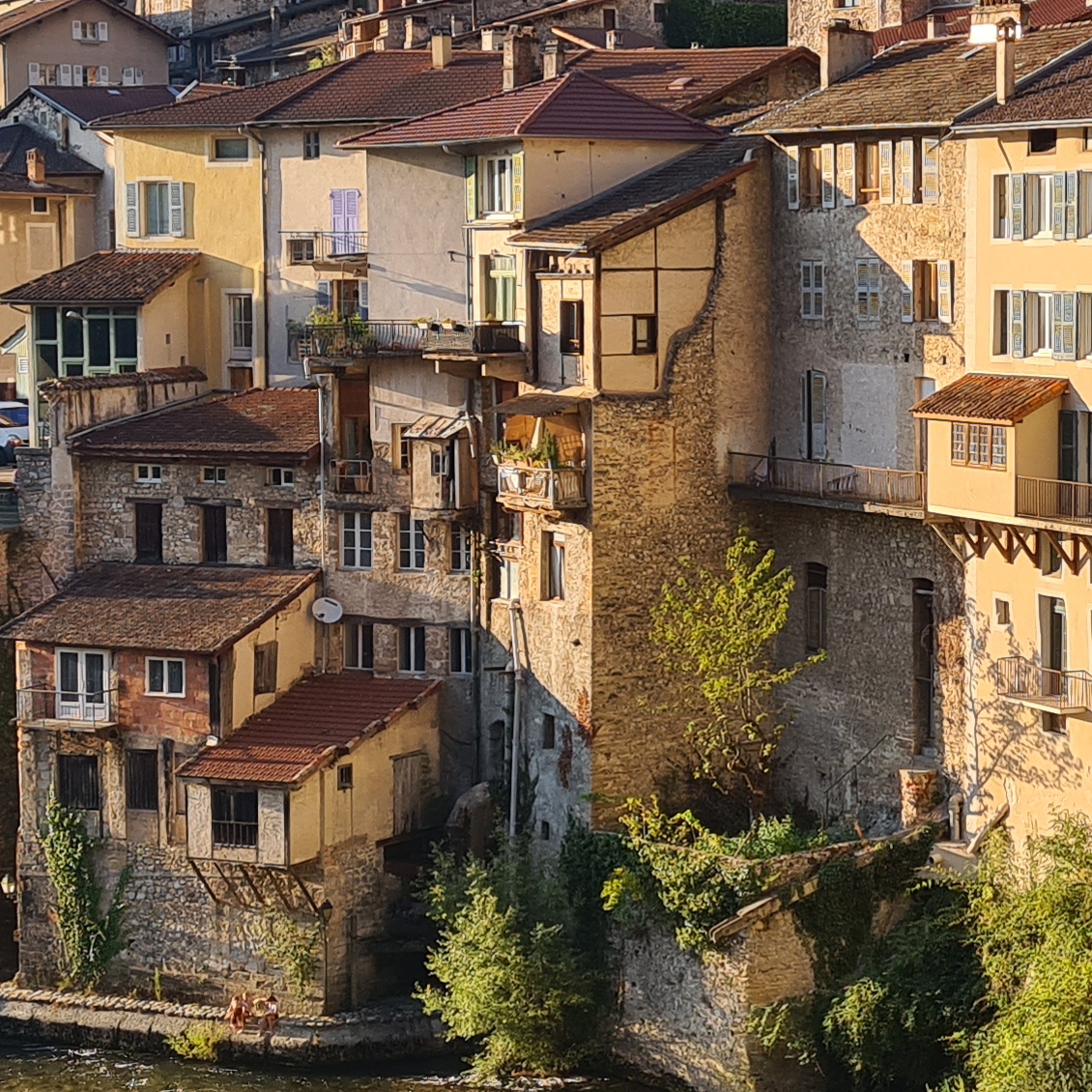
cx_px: 798
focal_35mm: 82
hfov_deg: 21.0
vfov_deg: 21.1
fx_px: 2927
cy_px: 503
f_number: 1.8
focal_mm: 5.4
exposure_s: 1/1240
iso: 50
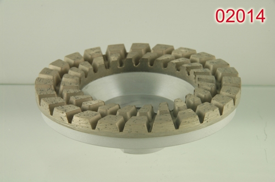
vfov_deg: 4.6
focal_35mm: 300
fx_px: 2289
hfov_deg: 6.9
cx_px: 138
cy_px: 91
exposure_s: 2.5
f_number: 25
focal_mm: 200
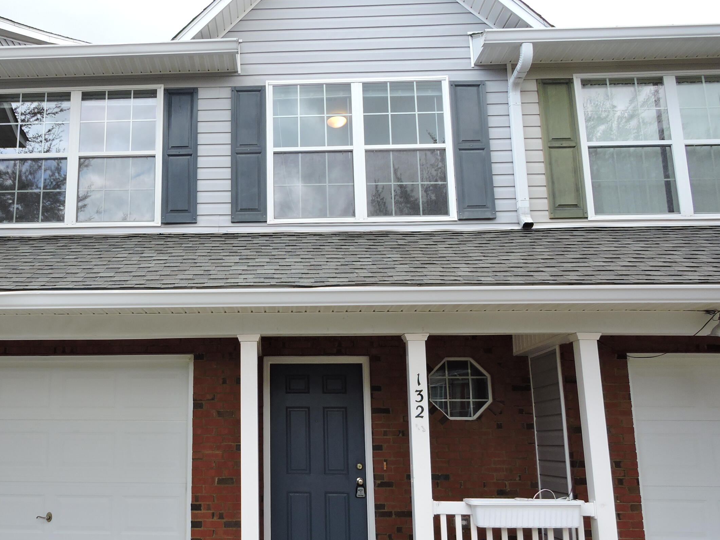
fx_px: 707
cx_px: 221
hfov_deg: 52.6
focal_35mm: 34
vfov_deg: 41.7
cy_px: 293
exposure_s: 1/100
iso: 100
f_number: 3.3
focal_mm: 4.3
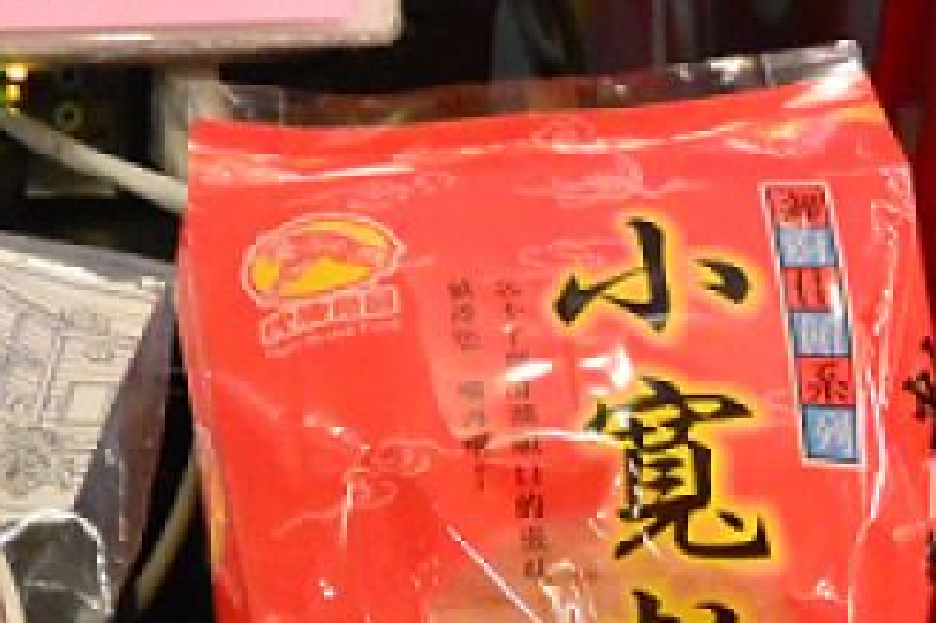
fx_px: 3222
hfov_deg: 16.3
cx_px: 51
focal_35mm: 124
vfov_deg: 11.0
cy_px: 404
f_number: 3.8
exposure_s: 1/30
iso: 2200
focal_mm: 12.7
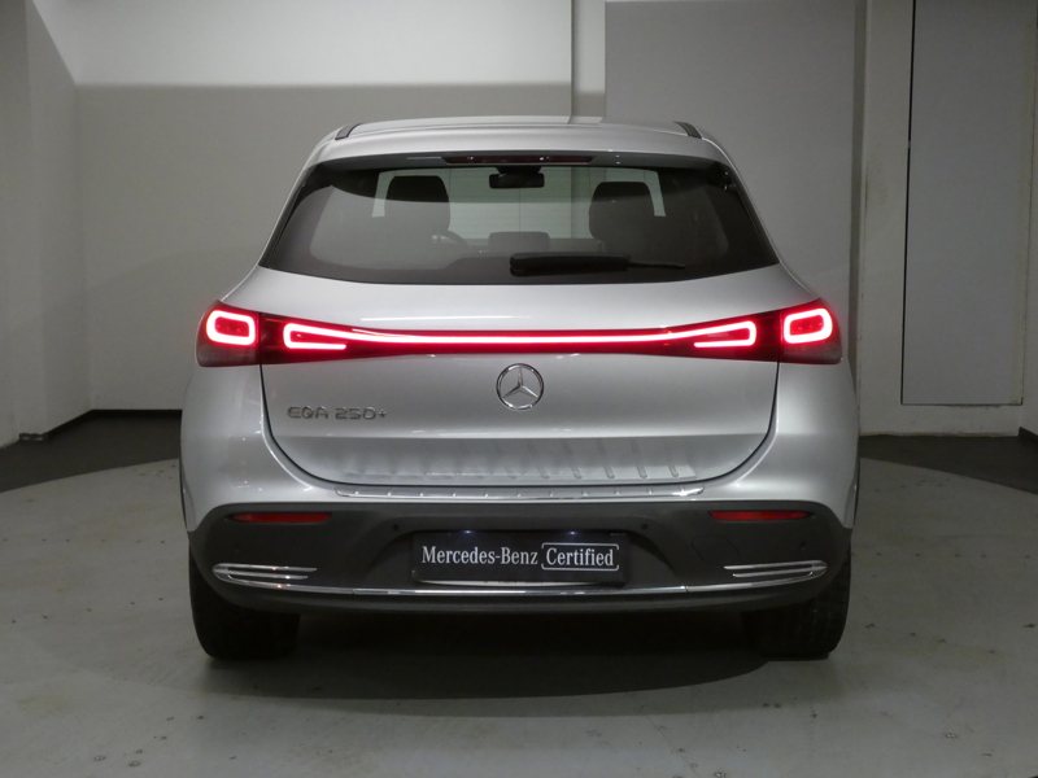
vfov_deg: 30.3
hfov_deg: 39.7
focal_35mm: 48
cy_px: 389
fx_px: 1439
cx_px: 519
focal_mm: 8.6
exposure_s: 1/80
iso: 640
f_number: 3.8
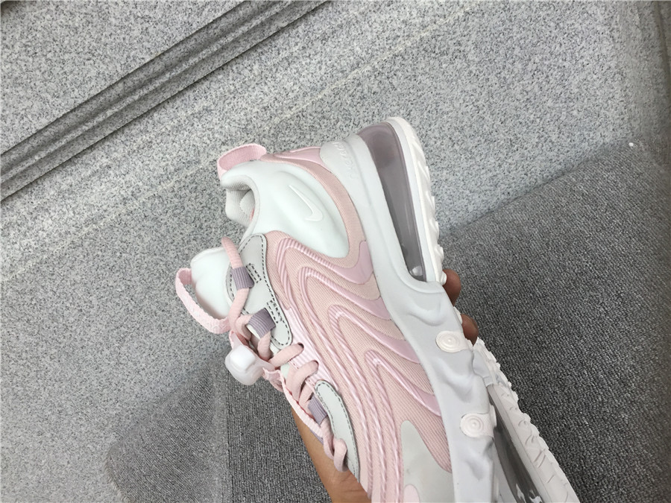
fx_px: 601
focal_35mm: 31
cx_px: 336
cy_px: 252
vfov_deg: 45.4
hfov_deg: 58.4
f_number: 2.4
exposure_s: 1/100
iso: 25
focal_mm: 3.3
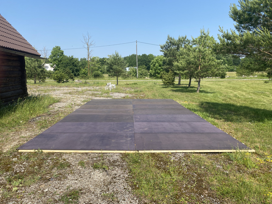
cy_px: 102
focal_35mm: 26
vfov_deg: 53.1
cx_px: 136
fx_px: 204
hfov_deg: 67.3
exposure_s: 1/2358
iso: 32
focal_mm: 4.25
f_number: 1.8
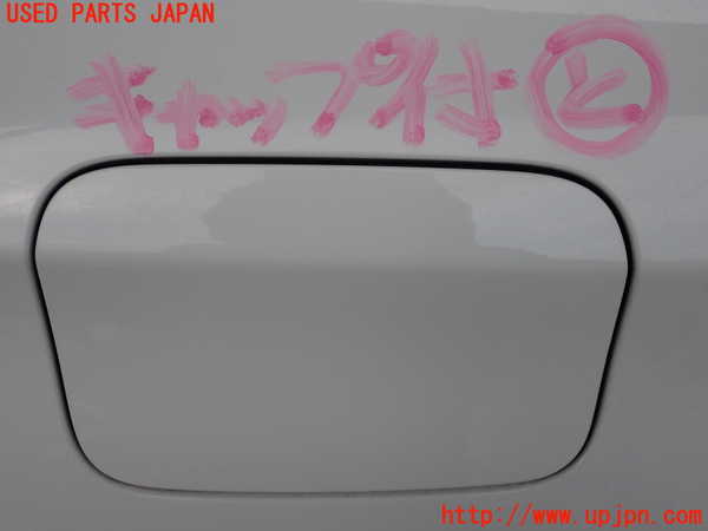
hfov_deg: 45.8
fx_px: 839
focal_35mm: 41
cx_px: 354
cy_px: 266
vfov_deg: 35.1
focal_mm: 7.31
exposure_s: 1/320
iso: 100
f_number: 2.8
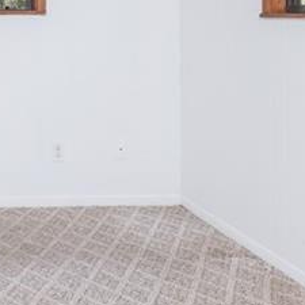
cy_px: 16
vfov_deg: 28.1
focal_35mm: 58
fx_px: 578
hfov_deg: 24.6
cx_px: -121
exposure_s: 1/50
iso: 320
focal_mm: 15
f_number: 7.1
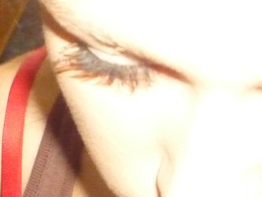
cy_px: 188
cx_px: 220
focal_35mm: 108
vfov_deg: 13.6
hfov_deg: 18.0
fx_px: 818
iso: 1600
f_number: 3.3
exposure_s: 1/30
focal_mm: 5.2
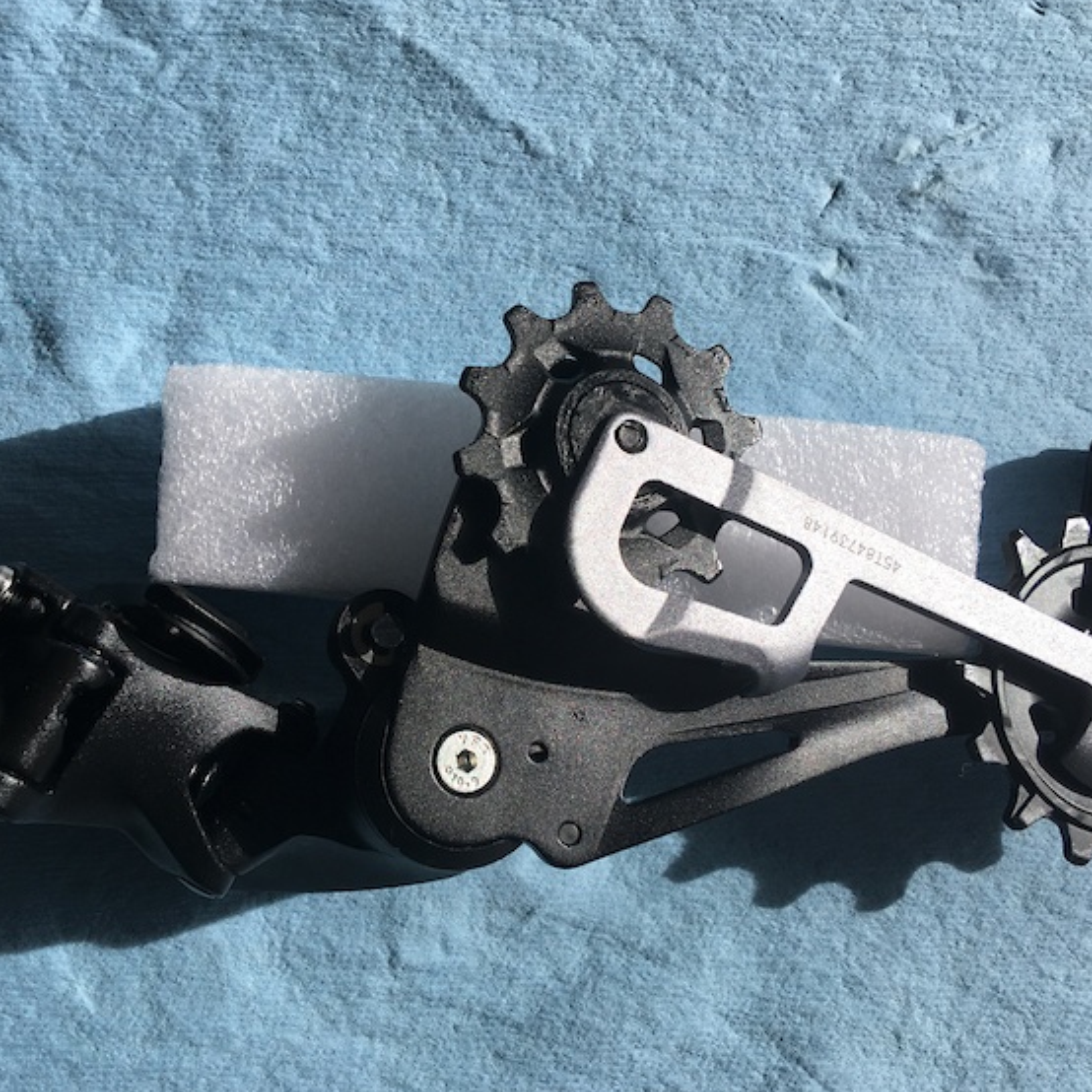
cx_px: 512
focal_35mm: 37
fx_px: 1321
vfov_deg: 44.9
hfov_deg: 44.9
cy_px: 536
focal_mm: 4.15
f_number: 2.2
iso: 25
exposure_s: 1/1083
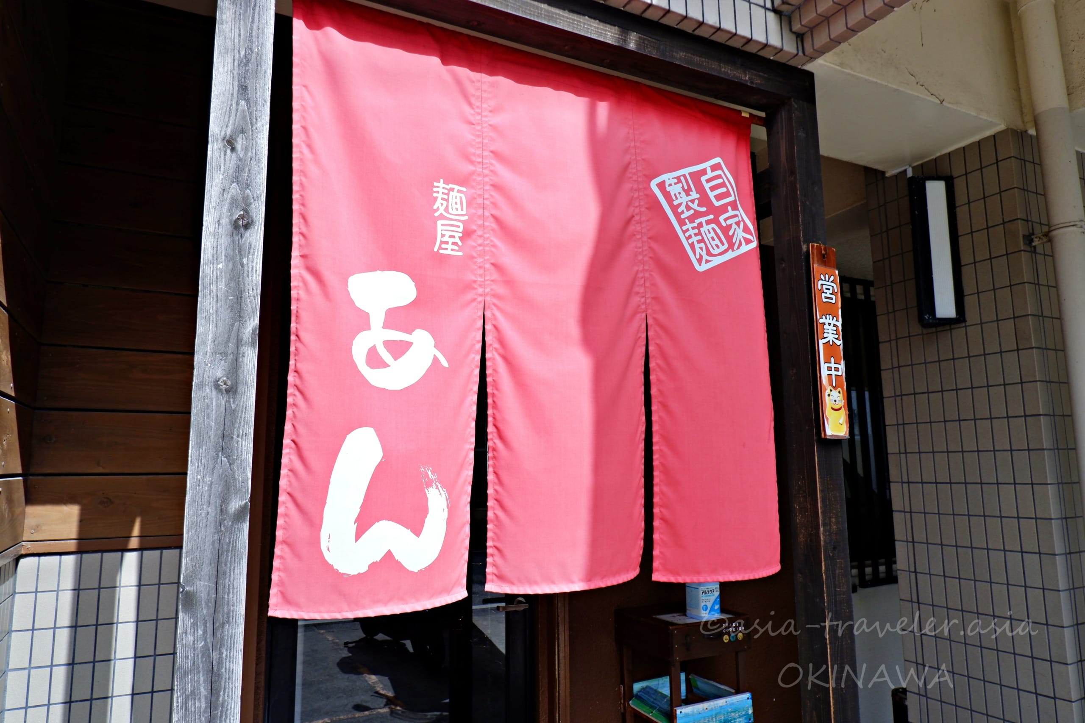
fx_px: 693
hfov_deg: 76.1
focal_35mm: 23
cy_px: 362
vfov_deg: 55.1
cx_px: 542
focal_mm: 15
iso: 200
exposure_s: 1/300
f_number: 7.1
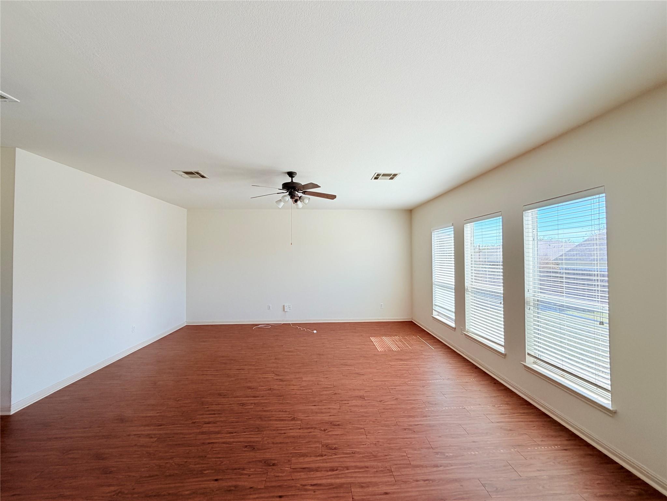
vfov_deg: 85.7
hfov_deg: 102.1
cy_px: 250
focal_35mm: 14
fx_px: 270
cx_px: 334
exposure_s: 1/202
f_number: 2.2
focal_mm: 2.22
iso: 50
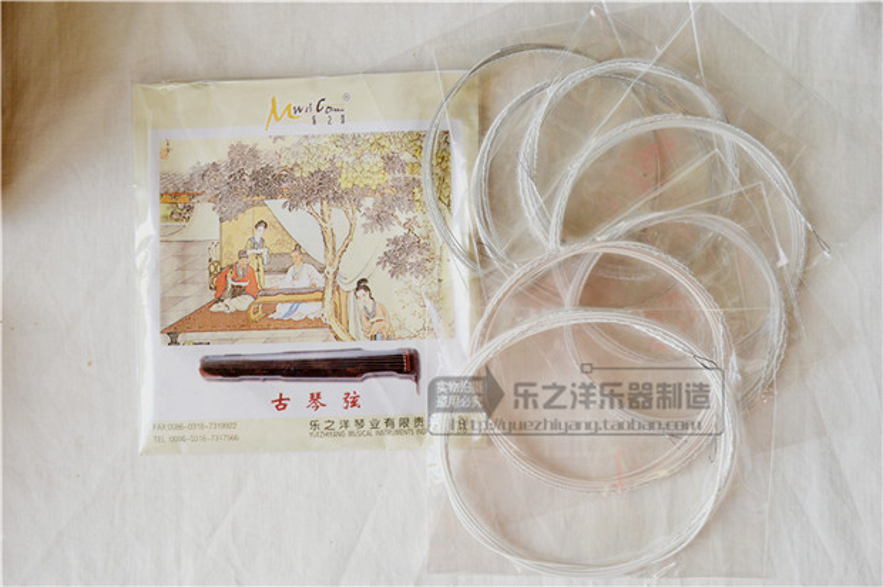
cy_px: 294
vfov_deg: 36.8
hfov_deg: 53.2
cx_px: 442
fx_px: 882
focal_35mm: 36
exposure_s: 1/125
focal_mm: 24
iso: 400
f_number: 5.6
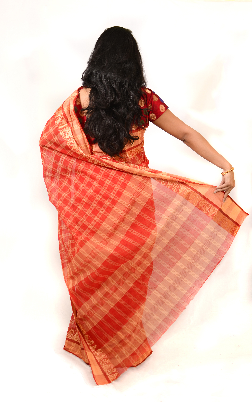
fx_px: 588
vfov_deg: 37.8
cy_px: 201
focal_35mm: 54
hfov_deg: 24.2
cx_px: 120
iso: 100
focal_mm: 35
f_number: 1.8
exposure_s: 1/250
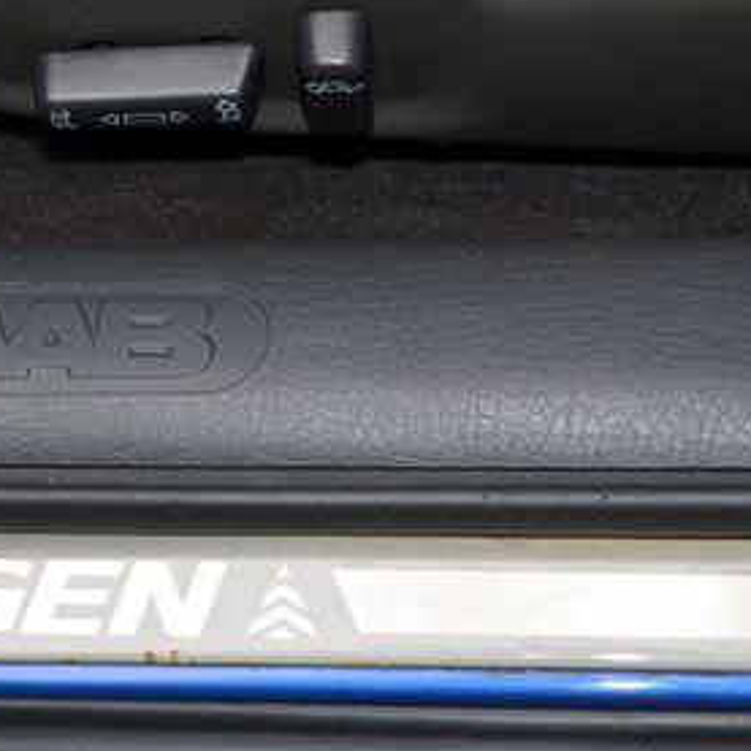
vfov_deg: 16.9
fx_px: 2528
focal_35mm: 103
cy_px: 249
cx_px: 5
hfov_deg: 16.6
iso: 200
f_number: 5
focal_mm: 35
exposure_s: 1/200
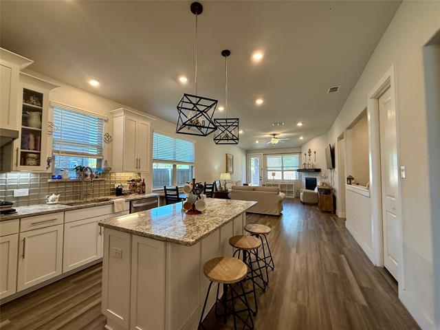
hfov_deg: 102.1
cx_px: 220
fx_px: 178
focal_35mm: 14
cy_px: 165
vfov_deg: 85.7
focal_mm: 2.22
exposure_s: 1/120
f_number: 2.2
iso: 160
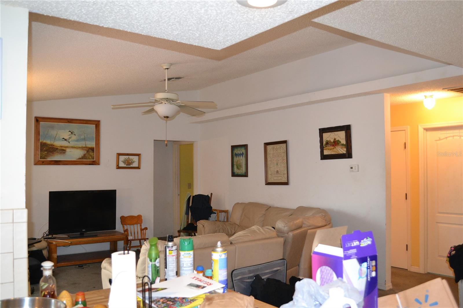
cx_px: 232
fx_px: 424
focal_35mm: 33
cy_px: 154
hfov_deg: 57.2
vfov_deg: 40.0
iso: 1600
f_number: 3.8
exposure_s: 1/60
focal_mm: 22
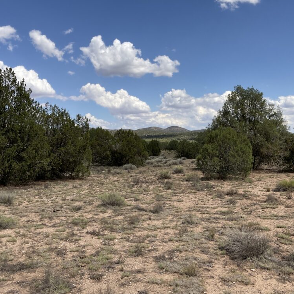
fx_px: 336
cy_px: 145
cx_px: 160
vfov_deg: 47.2
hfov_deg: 47.2
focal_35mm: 35
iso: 20
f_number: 1.8
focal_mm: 3
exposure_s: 1/3788
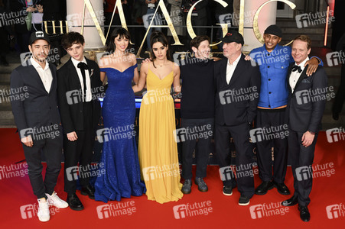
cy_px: 114
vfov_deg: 37.8
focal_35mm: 35
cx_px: 172
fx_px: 335
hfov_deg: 54.5
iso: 640
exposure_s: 1/125
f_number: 5.6
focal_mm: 35
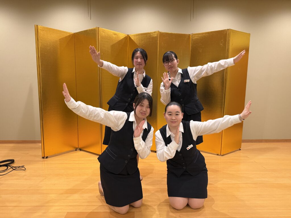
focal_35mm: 24
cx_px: 146
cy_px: 109
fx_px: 202
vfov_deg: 56.8
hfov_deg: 71.6
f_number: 1.78
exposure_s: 1/50
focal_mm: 6.76
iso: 250
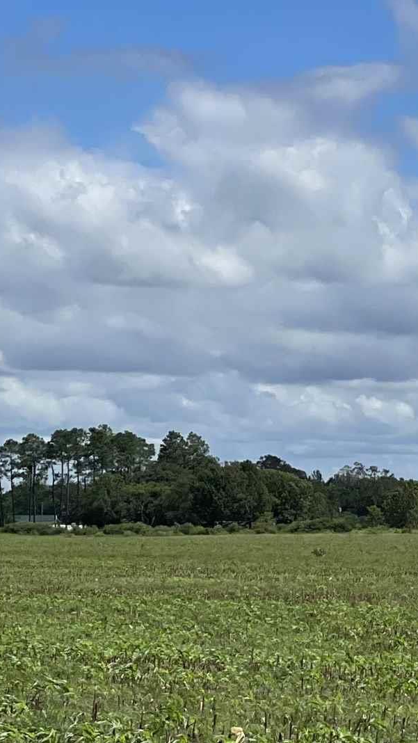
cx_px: 983
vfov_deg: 13.2
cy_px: 488
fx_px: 3211
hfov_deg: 7.0
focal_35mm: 163
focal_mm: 6
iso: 32
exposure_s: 1/4348
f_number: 2
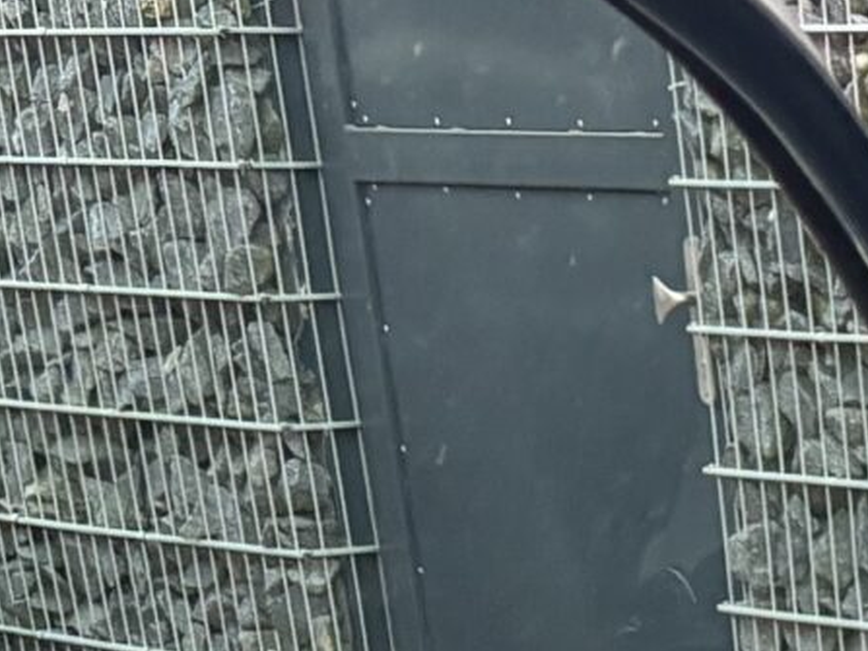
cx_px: 1856
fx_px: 3735
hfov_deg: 11.6
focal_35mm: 149
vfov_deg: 8.9
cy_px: 1599
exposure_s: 1/60
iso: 250
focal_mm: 5.96
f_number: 1.6
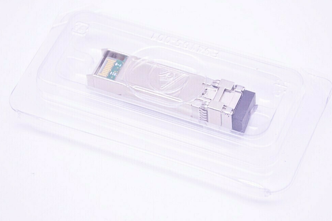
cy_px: 100
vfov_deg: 9.0
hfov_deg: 13.5
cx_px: 174
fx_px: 1400
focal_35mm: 152
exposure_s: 1/160
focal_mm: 90
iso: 400
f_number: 5.6
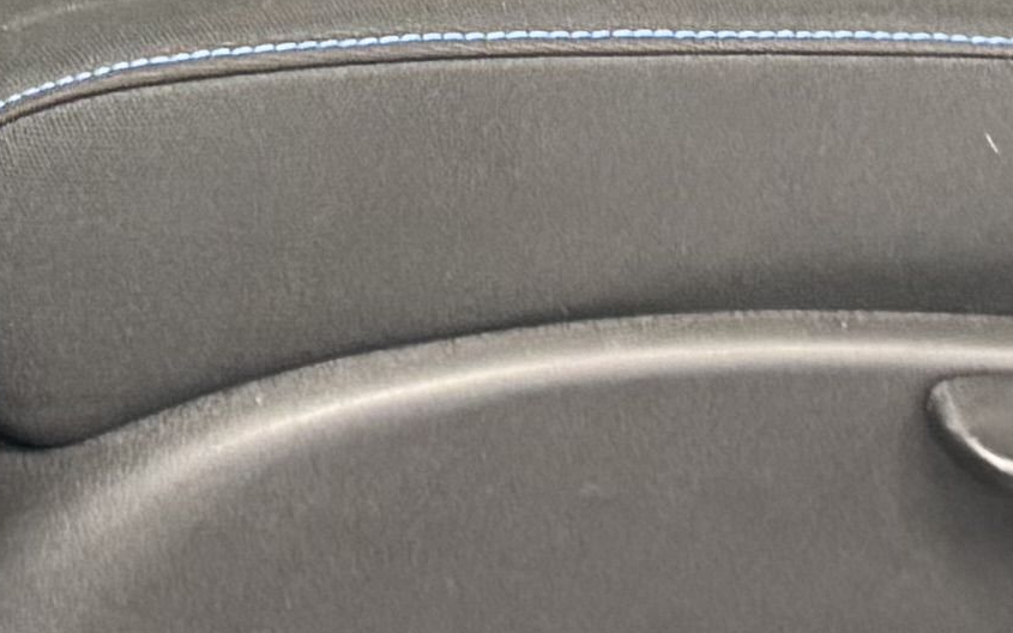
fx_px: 4748
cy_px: -1131
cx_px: 399
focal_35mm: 172
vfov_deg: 7.0
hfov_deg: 12.2
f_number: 1.78
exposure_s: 1/50
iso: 640
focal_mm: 6.76
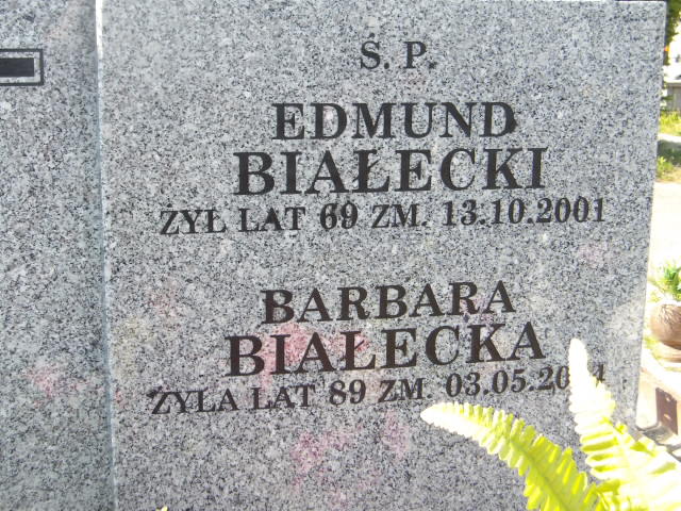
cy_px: 256
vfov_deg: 27.5
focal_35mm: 53
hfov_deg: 36.2
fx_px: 1043
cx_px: 340
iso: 100
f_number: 4.2
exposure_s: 1/145
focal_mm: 9.4
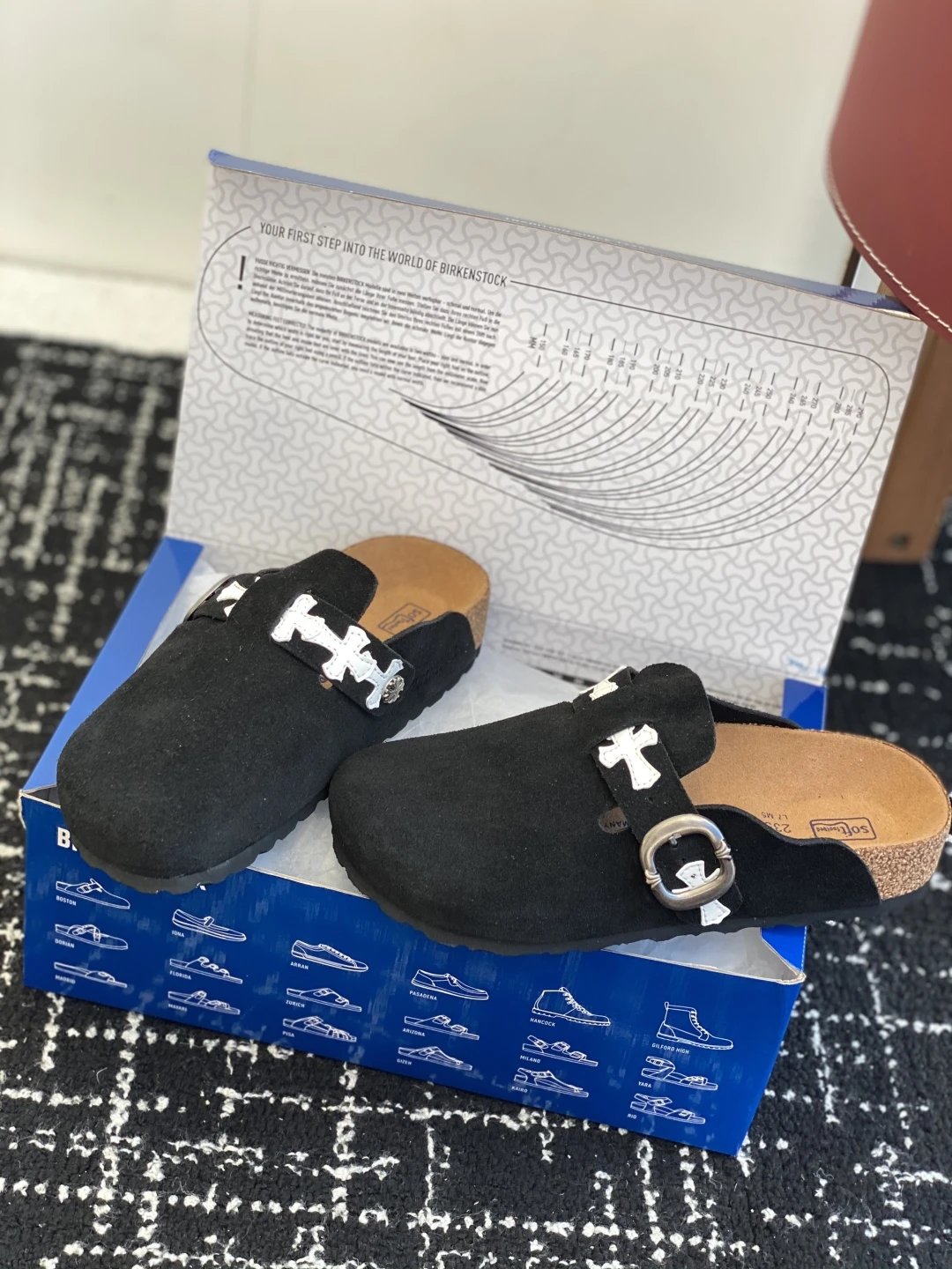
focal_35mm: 52
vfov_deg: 36.8
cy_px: 634
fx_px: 1907
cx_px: 476
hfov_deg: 28.0
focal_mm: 6
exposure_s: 1/122
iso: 40
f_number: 2
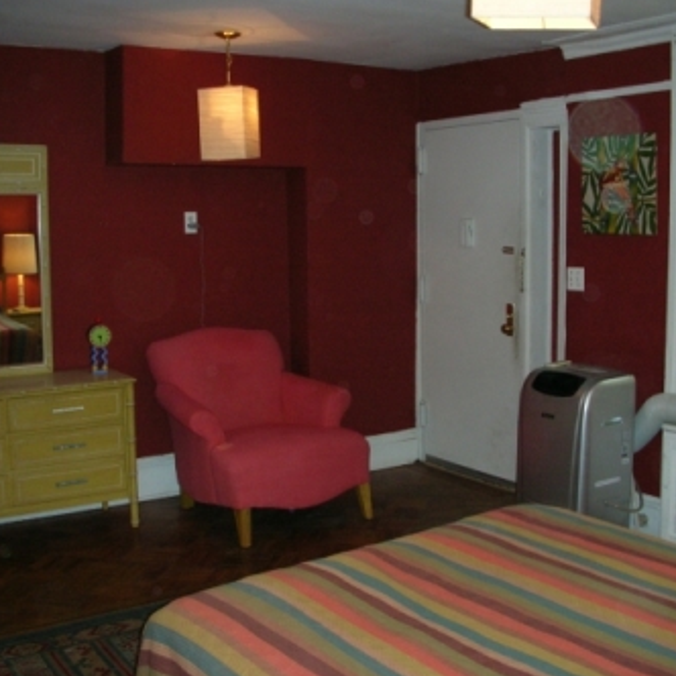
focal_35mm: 42
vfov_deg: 40.0
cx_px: 322
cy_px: 336
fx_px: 928
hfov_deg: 40.0
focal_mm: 5.8
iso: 200
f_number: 3
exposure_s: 1/60.1
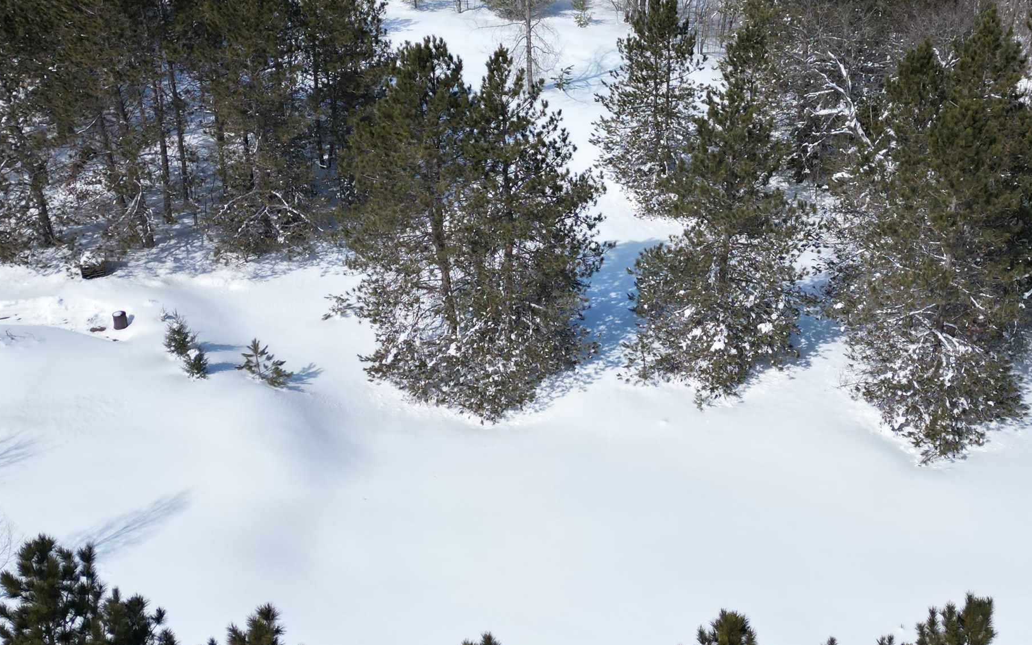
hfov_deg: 46.1
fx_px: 1210
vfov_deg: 29.7
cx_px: 592
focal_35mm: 43
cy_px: 217
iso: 140
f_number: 1.7
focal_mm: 6.72
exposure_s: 1/4000
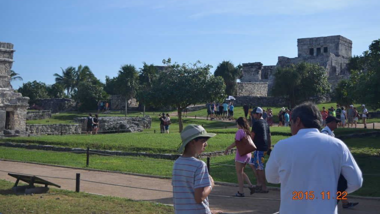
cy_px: 87
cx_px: 191
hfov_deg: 37.5
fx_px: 559
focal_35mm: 56
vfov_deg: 21.6
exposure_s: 1/2000
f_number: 4.5
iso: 200
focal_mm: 35
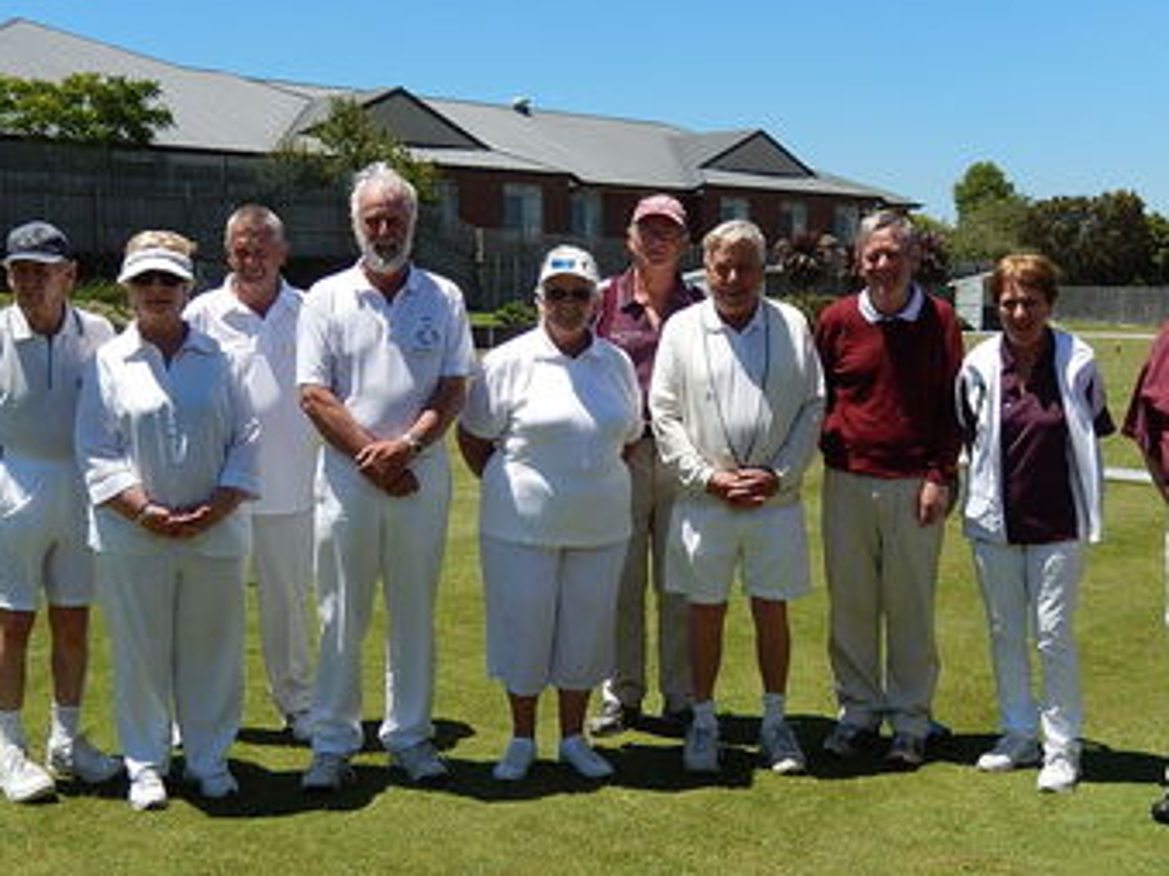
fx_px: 1553
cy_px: 467
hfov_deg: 41.2
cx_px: 534
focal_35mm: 46
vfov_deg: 31.5
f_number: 4.2
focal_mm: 7.3
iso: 125
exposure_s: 1/1250
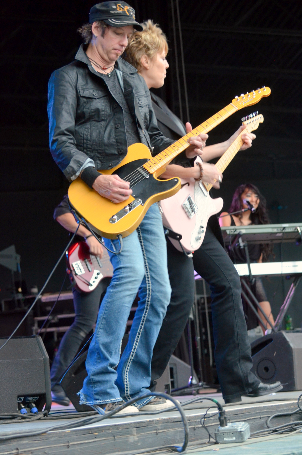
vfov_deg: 19.5
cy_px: 228
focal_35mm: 105
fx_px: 1327
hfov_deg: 13.0
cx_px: 151
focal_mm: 70
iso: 1600
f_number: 4.5
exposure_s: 1/40
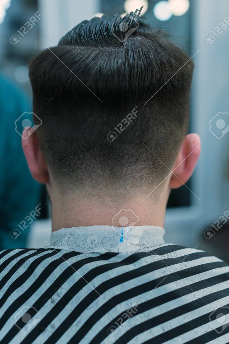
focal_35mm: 50
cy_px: 172
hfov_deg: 27.0
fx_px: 477
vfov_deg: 39.6
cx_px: 114
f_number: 2.8
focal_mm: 50
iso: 500
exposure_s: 1/200
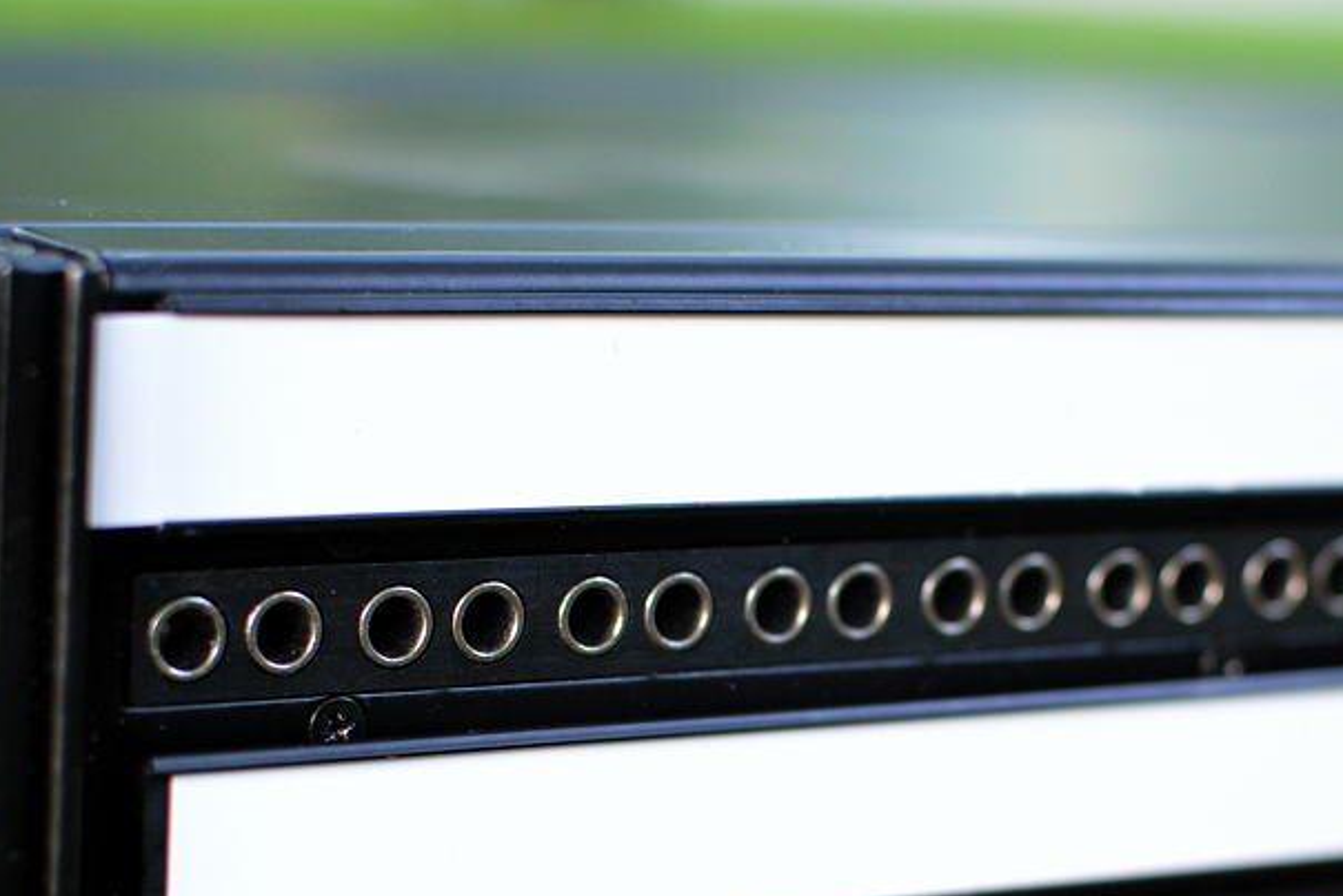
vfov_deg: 13.1
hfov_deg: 19.6
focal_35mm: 104
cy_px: 736
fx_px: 3881
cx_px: 817
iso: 800
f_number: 3.2
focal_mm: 35
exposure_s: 1/60
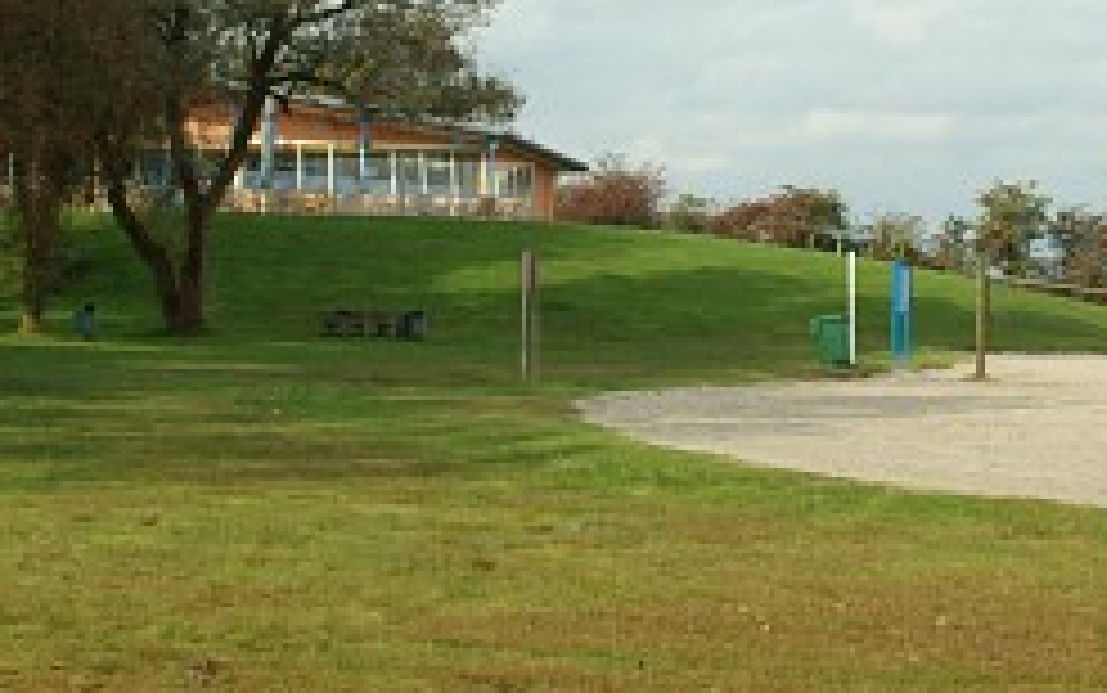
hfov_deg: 21.0
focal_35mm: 99
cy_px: 164
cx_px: 670
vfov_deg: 13.2
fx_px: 2988
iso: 400
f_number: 4.8
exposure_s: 1/1500
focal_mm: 35
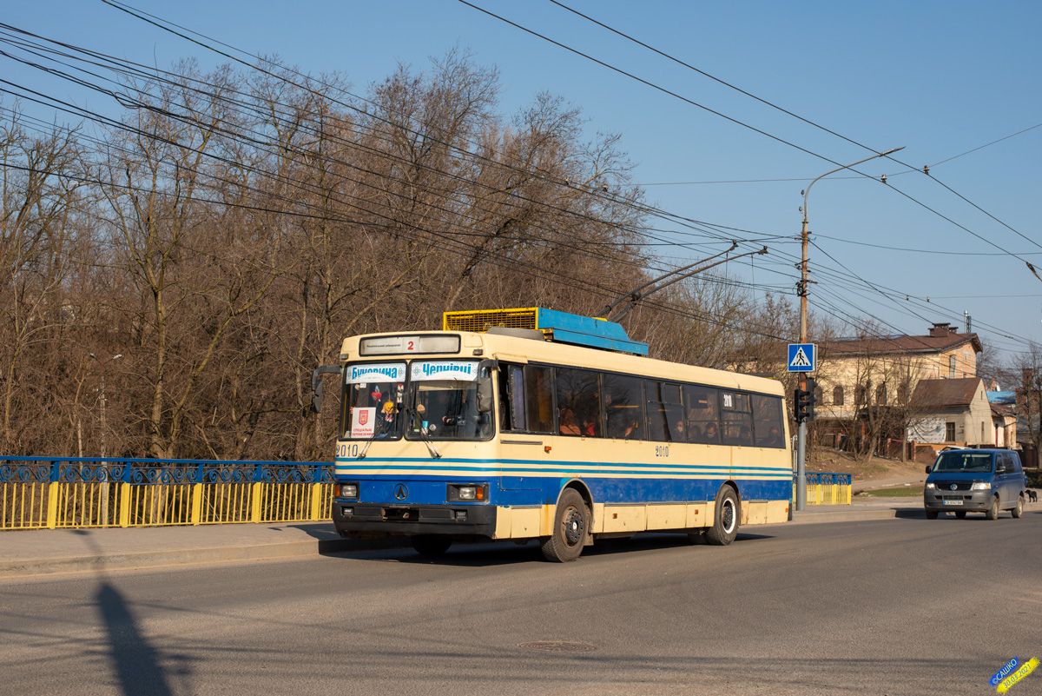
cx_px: 521
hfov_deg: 39.6
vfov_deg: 27.0
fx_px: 1448
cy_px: 348
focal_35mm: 50
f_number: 5
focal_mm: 50
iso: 100
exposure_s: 1/640
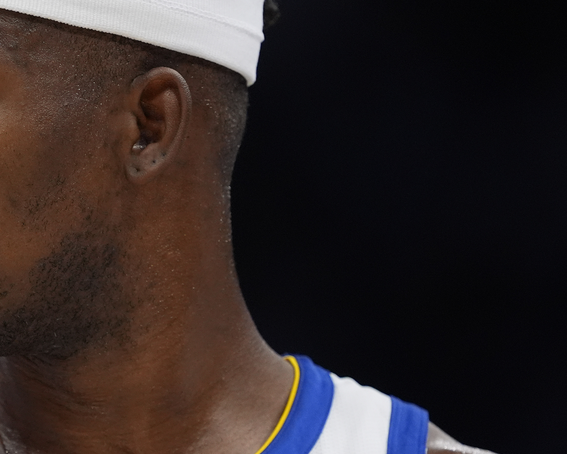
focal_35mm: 970
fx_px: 16279
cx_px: -155
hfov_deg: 2.0
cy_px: 211
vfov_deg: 1.6
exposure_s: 1/1600
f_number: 3.2
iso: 3200
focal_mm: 400
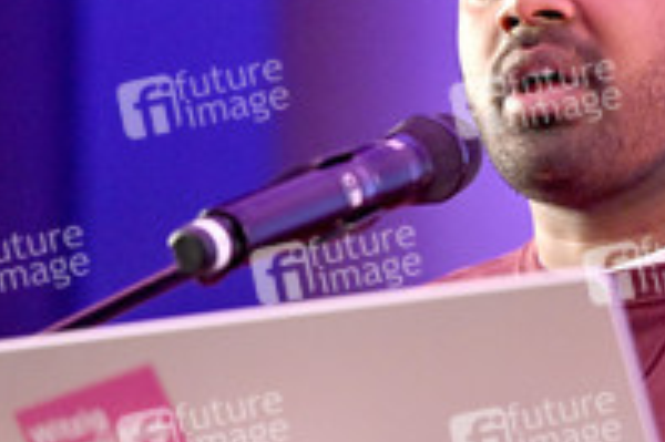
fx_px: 8324
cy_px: 183
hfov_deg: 4.6
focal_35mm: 451
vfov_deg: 3.0
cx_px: 580
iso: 5000
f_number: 2.8
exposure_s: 1/200
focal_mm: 200
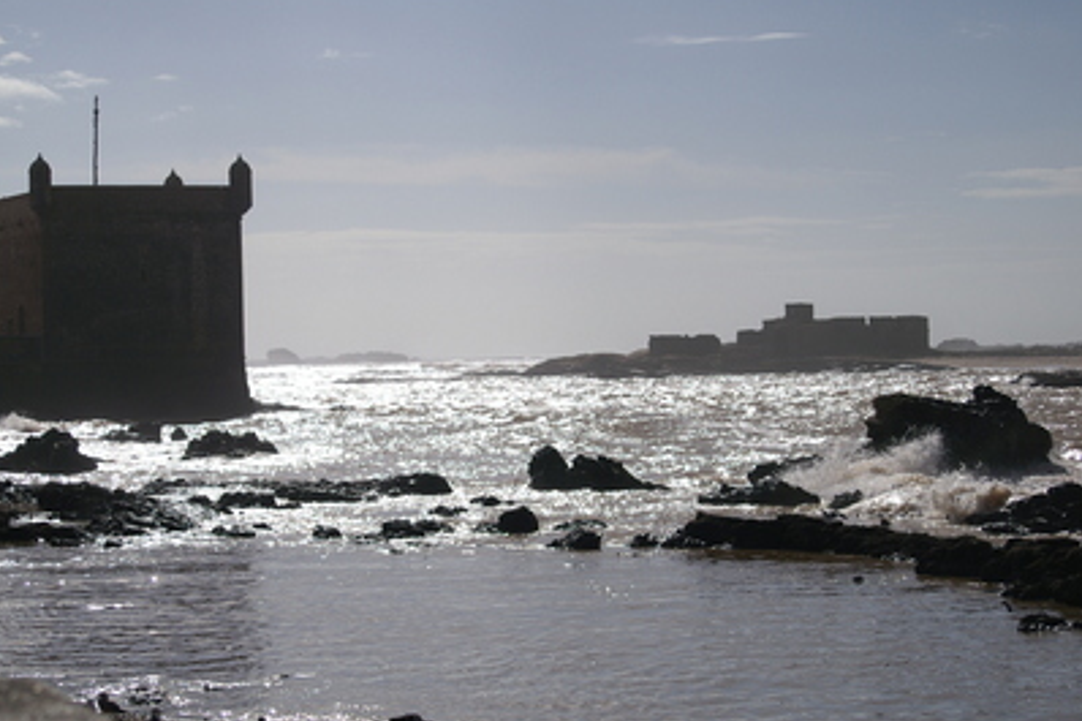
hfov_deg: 19.6
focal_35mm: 104
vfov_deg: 13.2
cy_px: 356
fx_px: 3124
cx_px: 514
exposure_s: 1/1250
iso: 100
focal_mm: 60
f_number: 5
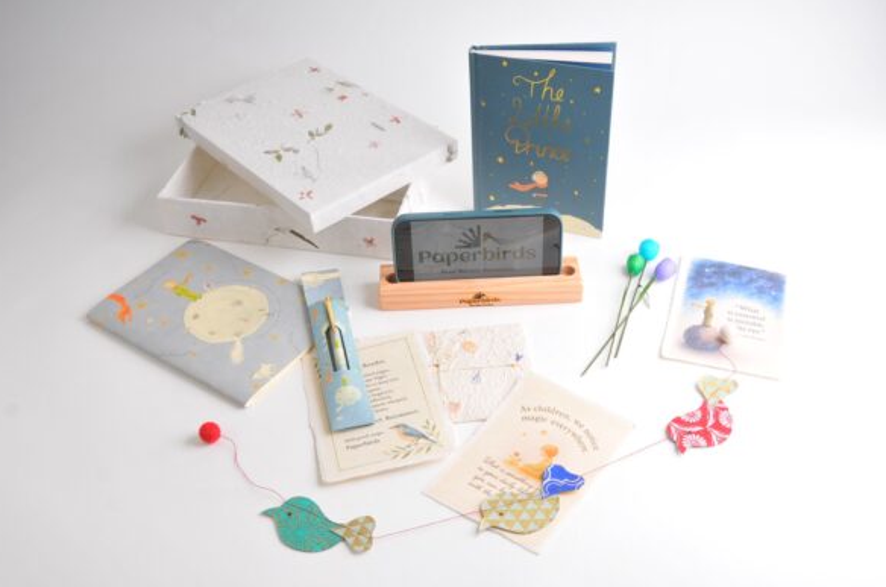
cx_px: 432
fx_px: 909
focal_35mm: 37
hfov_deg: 52.0
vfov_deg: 35.8
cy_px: 296
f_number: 8
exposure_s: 1/200
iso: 250
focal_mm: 24
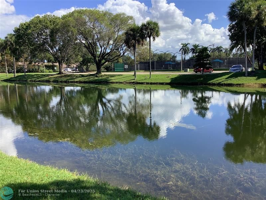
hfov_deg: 58.4
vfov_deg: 45.4
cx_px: 133
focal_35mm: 31
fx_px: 238
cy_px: 100
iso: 25
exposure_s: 1/590
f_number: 2.4
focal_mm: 3.3
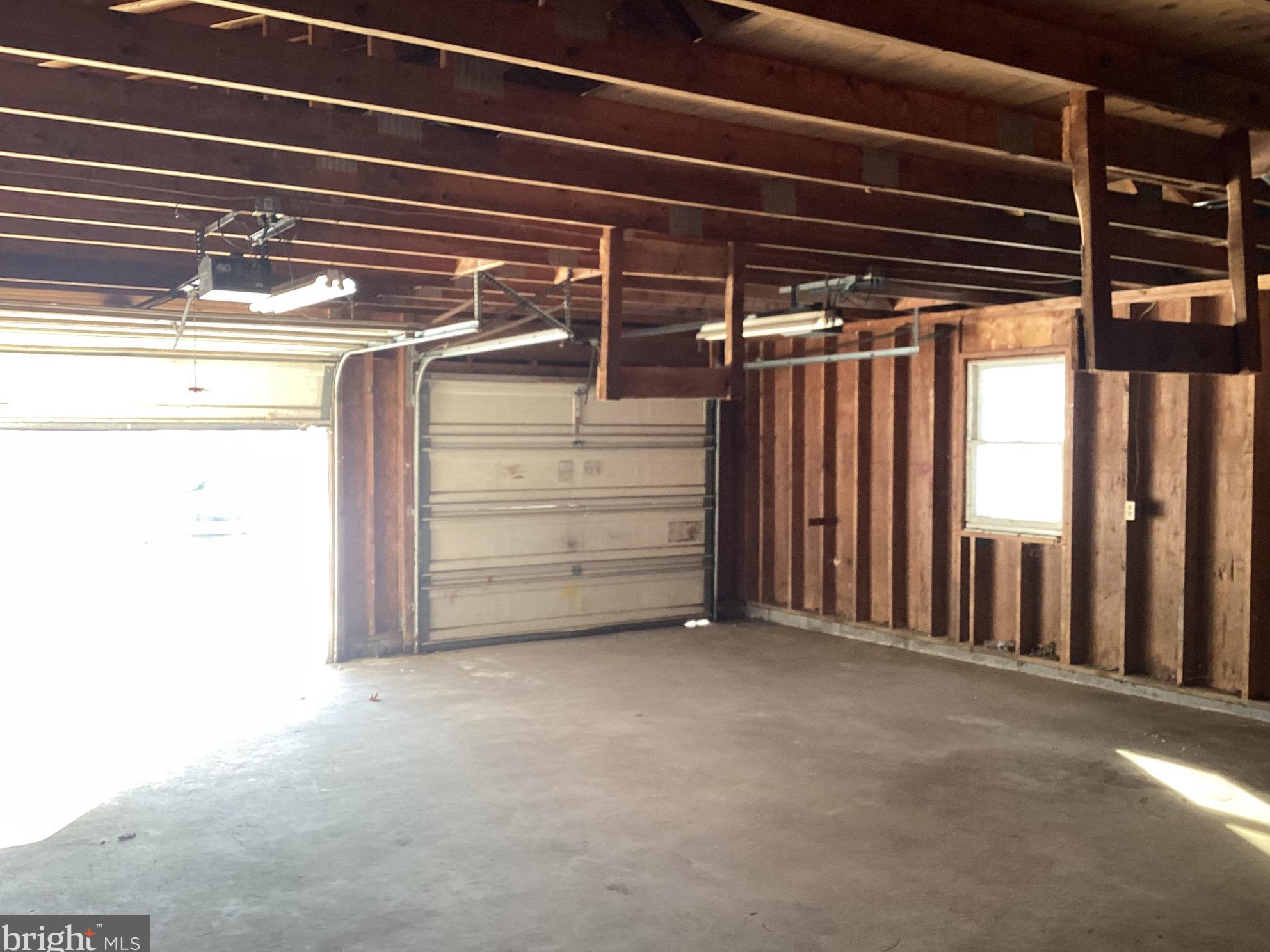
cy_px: 476
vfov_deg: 44.2
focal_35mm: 32
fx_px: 1174
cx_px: 646
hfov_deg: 56.8
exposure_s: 1/60
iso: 64
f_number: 2.4
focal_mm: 3.3
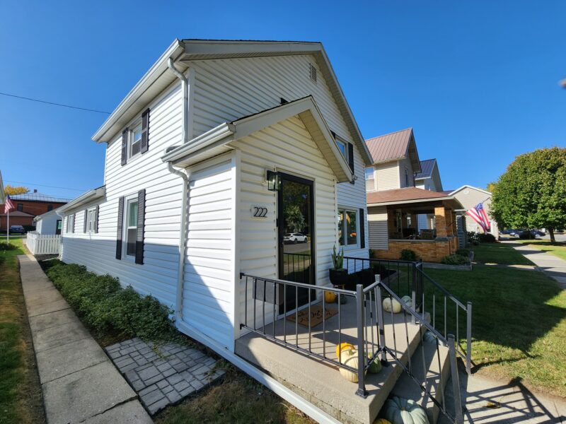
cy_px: 212
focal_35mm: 13
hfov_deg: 106.2
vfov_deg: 89.9
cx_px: 283
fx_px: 213
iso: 50
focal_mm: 2.2
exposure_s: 1/1824
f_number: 2.2
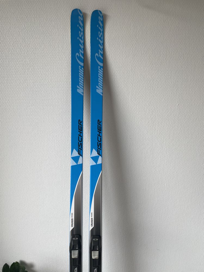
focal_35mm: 26
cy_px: 136
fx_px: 204
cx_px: 102
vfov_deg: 67.3
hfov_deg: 53.1
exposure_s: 1/128
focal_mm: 4.2
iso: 32
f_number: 1.6
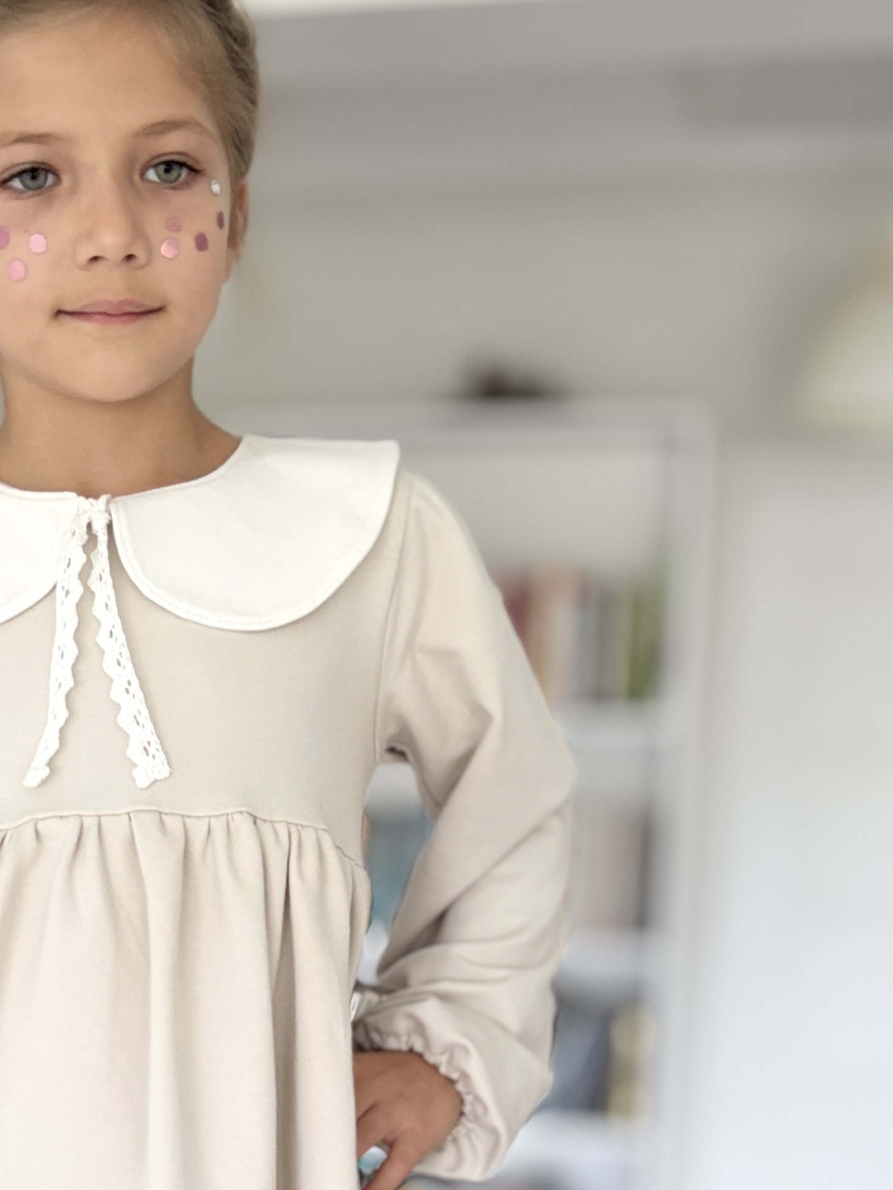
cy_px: 949
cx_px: 146
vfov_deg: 34.5
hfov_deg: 26.4
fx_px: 1857
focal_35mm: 54
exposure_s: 1/65
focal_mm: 5.96
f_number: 1.6
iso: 125
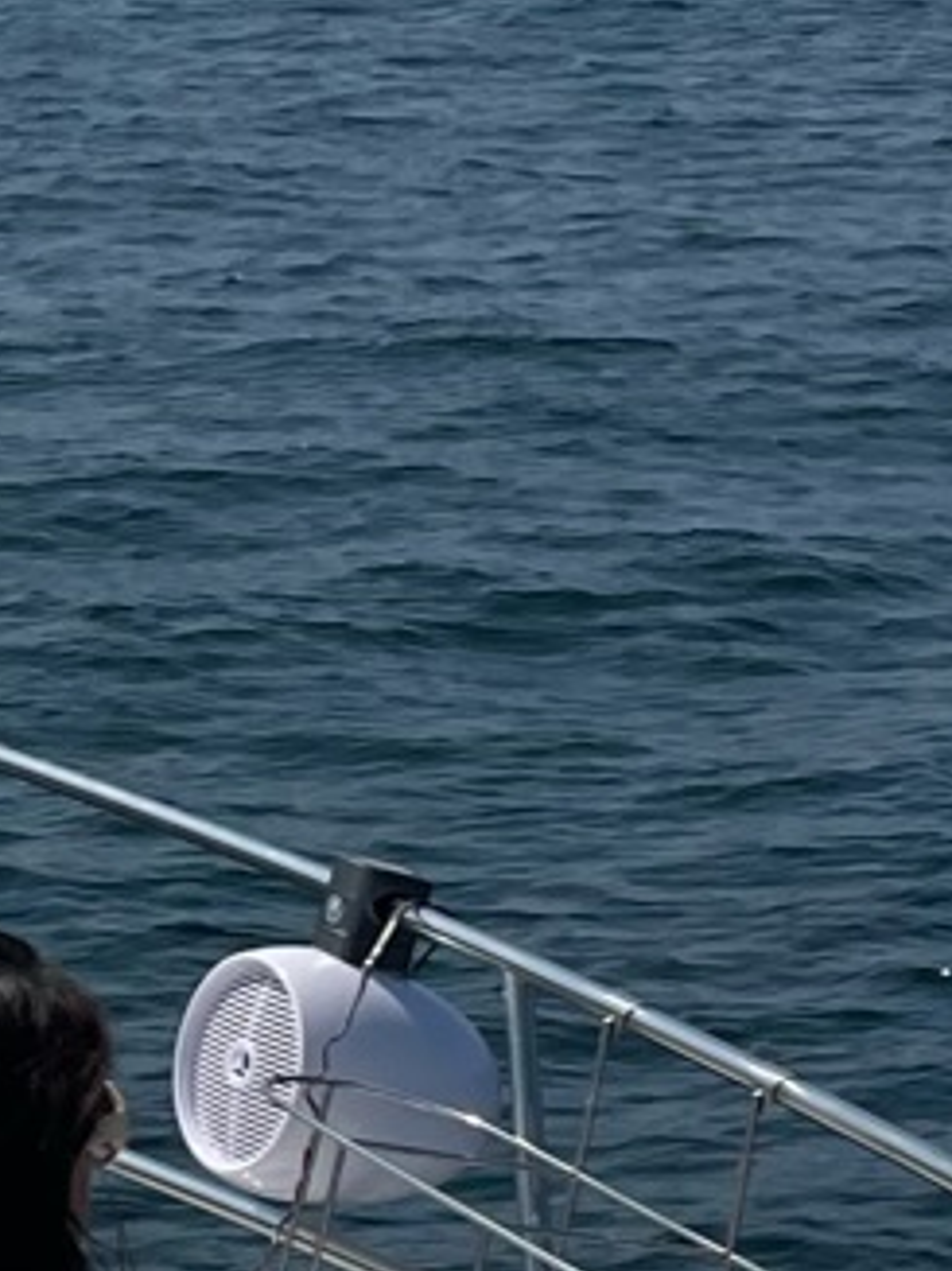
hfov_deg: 8.9
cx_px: -497
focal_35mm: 163
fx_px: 5981
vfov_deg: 12.1
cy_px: 282
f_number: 1.6
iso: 32
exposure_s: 1/10753
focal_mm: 4.2
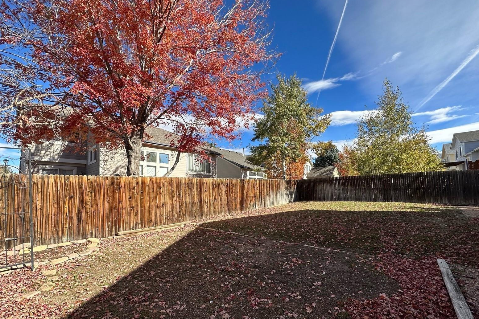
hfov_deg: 100.4
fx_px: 200
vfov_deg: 76.9
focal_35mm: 15
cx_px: 243
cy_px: 181
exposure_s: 1/1247
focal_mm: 2.22
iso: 50
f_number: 2.2
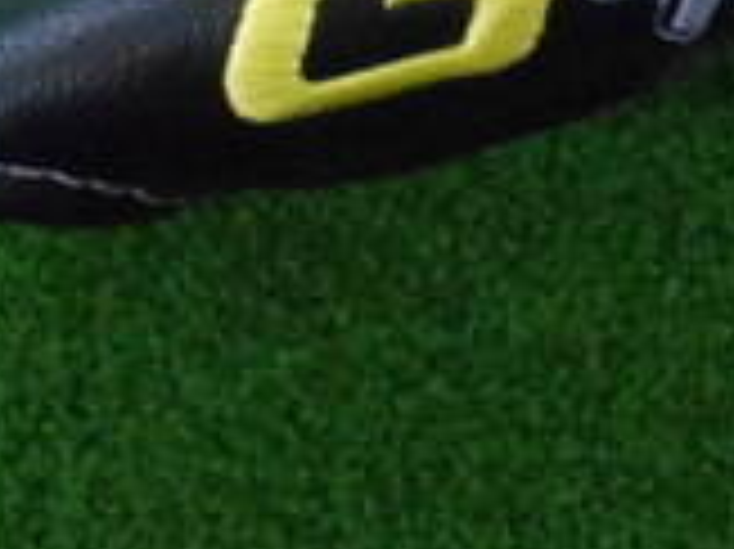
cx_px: 905
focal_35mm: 102
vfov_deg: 13.7
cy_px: -243
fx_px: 2161
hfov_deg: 18.2
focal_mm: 4.6
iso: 800
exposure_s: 1/100
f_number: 3.2
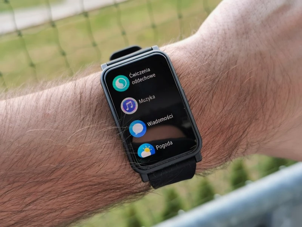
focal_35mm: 42
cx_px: 151
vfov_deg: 34.3
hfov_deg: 44.8
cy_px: 114
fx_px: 366
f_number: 1.6
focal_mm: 5.56
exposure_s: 1/195
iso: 50
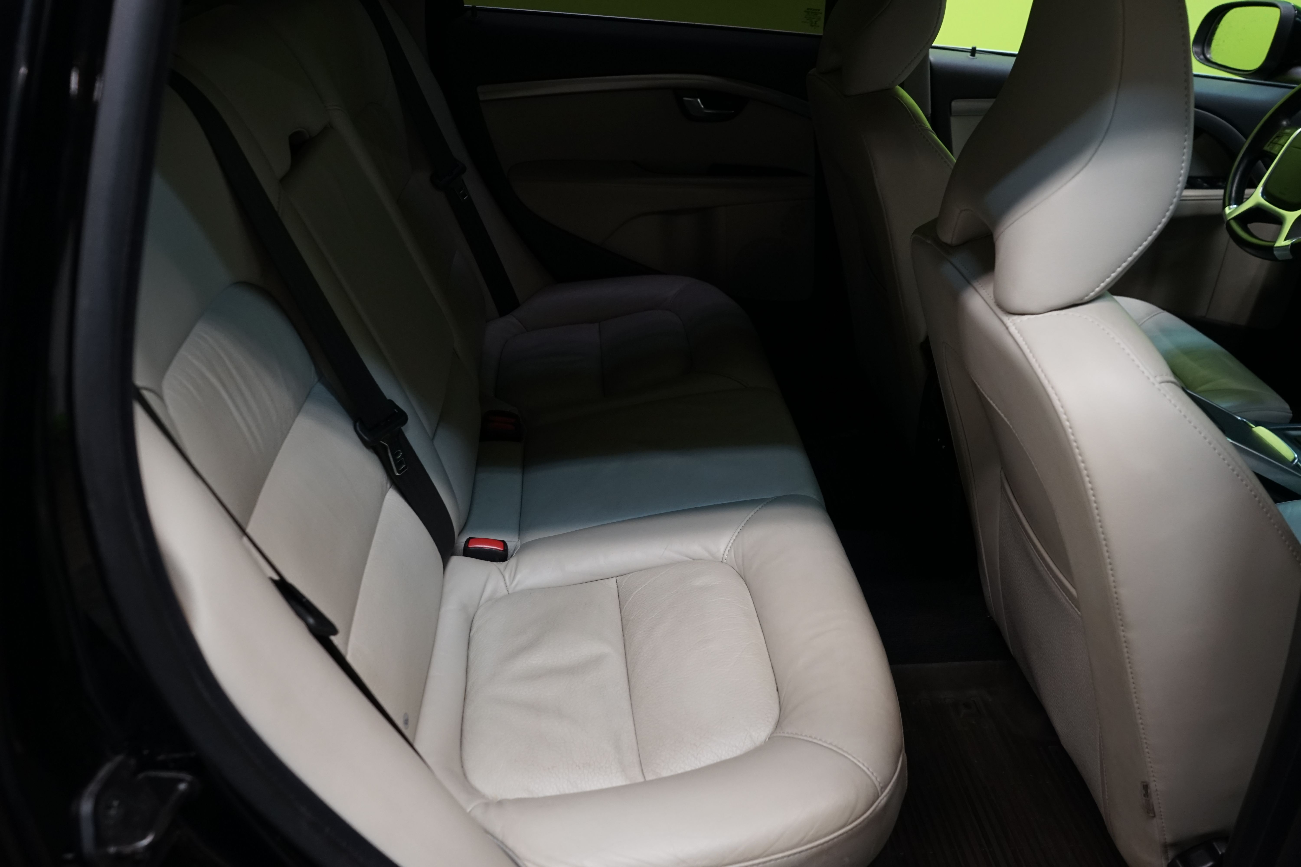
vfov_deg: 46.4
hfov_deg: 65.5
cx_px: 650
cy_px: 434
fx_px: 1012
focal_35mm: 28
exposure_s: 1/50
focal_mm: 28
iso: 1250
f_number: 5.6
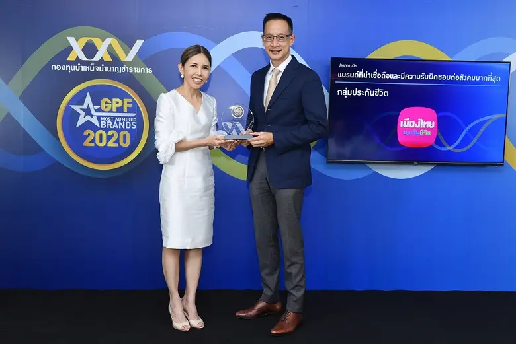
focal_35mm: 36
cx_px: 258
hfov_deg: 53.1
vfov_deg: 36.9
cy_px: 172
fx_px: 516
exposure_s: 1/125
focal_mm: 36
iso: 1000
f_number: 5.6
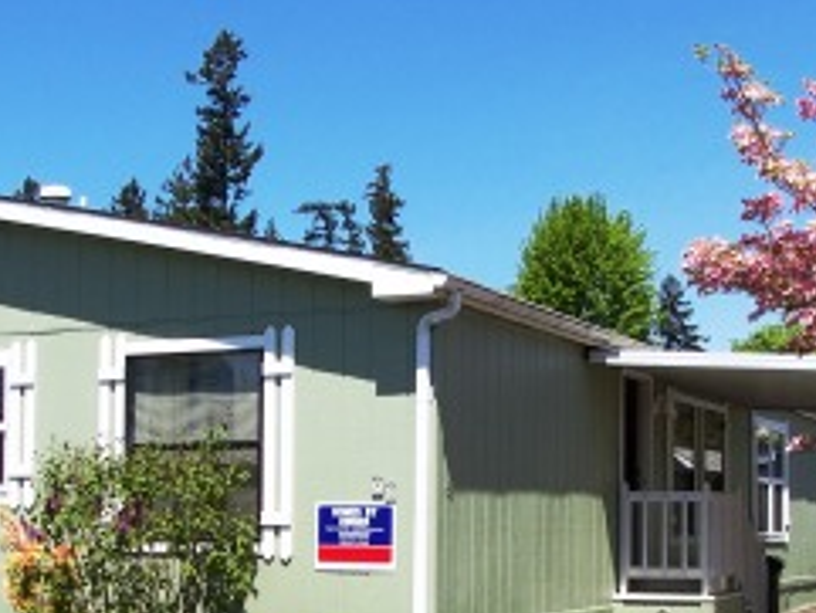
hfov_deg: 29.8
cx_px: 460
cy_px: 505
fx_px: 1533
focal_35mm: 65
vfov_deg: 22.3
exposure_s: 1/750
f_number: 4
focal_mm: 6
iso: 80
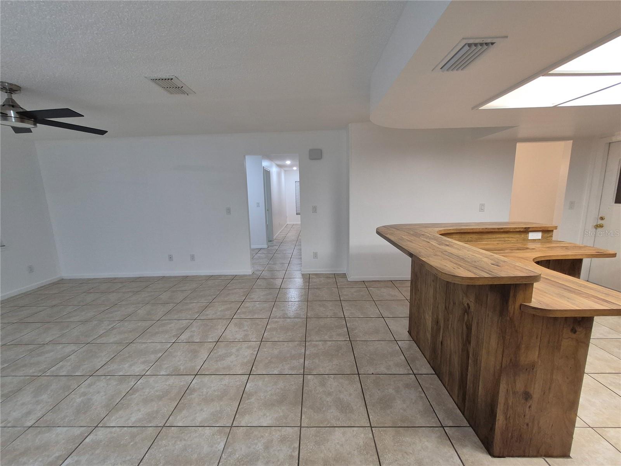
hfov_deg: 106.2
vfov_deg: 89.9
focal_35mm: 13
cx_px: 310
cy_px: 233
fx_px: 233
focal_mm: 1.74
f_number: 2.2
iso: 200
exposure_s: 1/60
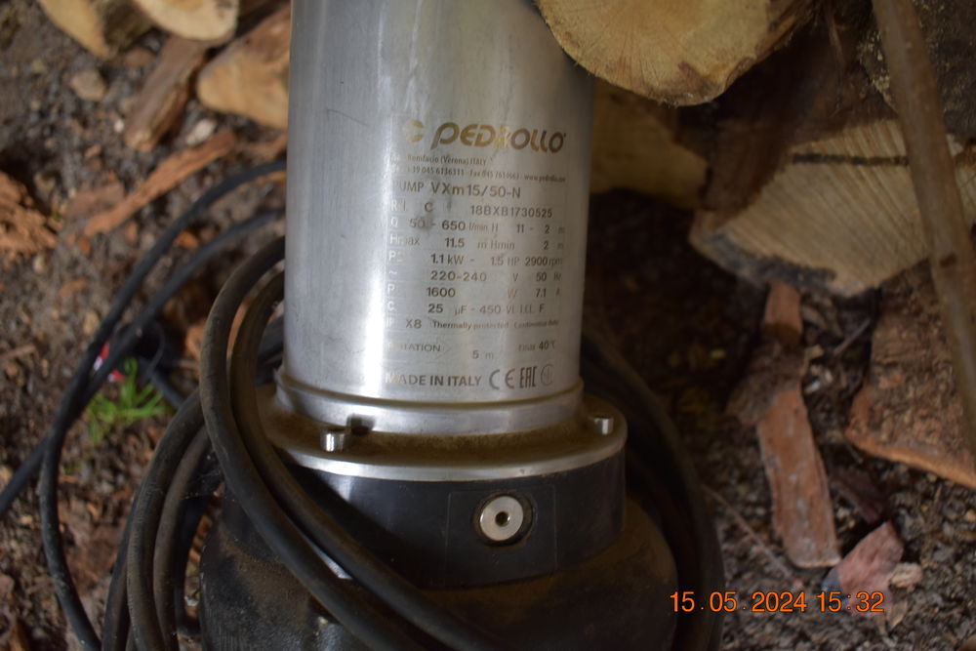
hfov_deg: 57.2
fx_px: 895
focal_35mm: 33
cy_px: 326
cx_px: 488
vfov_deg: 40.0
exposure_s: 1/30
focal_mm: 22
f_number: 3.8
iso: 450
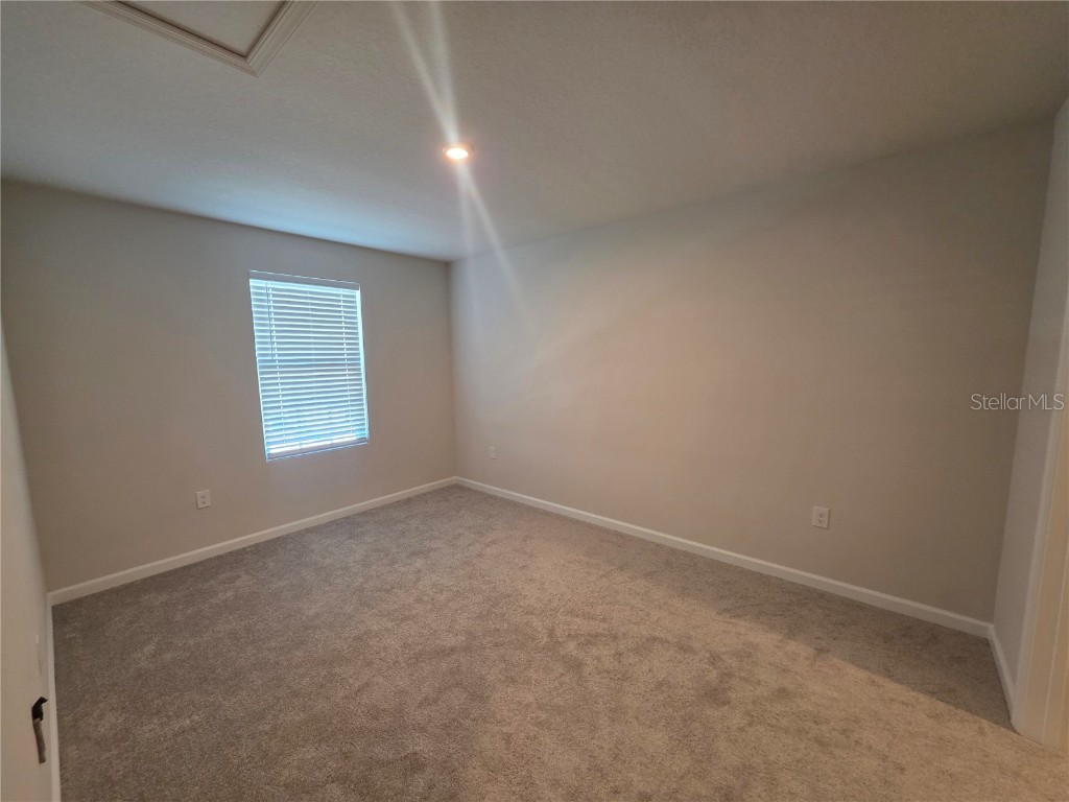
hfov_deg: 106.2
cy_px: 401
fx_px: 401
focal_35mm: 13
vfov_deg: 89.9
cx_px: 534
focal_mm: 2.2
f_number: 1.9
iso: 200
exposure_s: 1/60
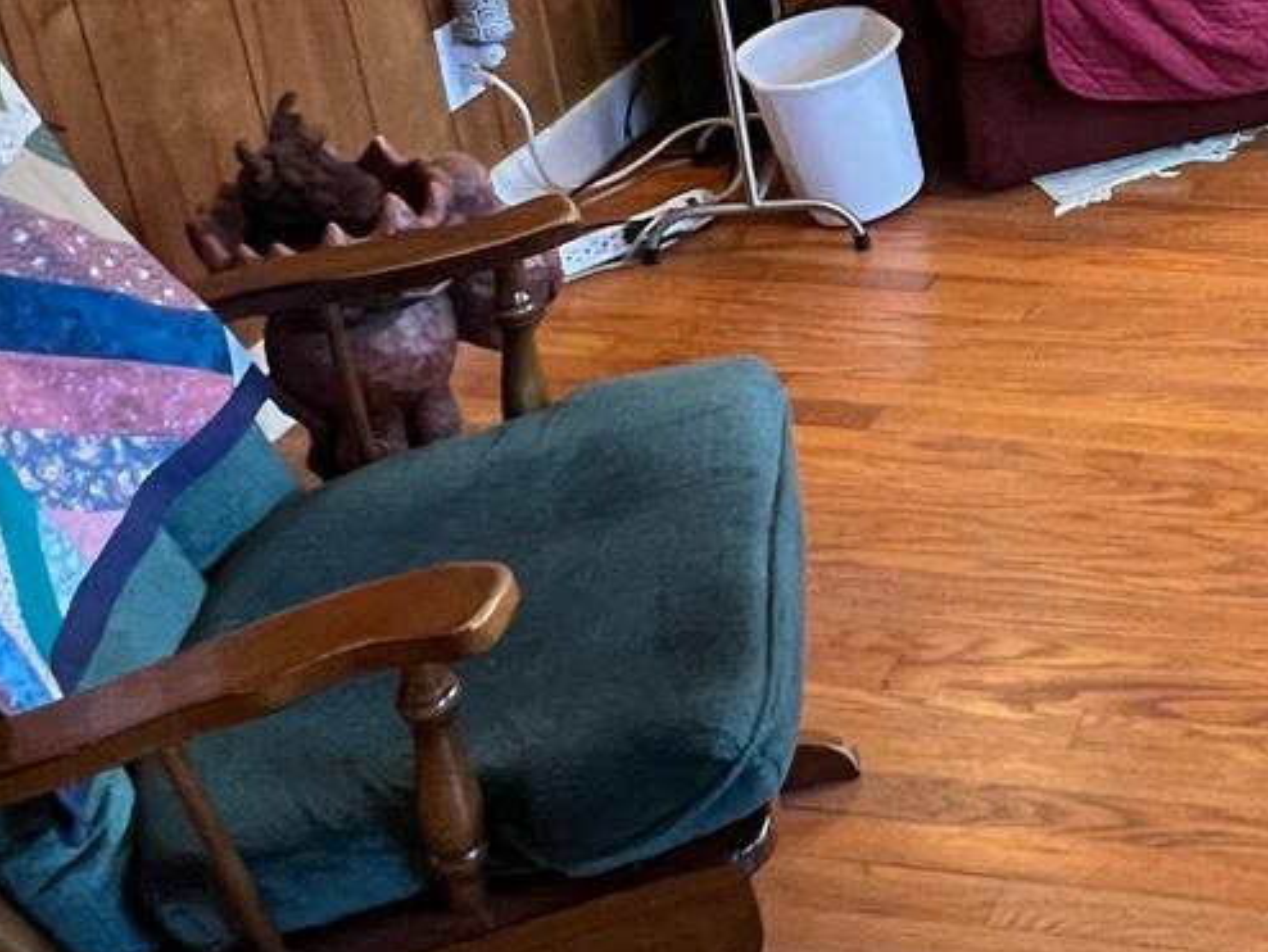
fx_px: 1942
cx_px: 1476
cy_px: 49
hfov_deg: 31.1
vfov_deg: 26.4
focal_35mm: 53
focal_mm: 1.57
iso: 400
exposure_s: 1/60
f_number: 1.8
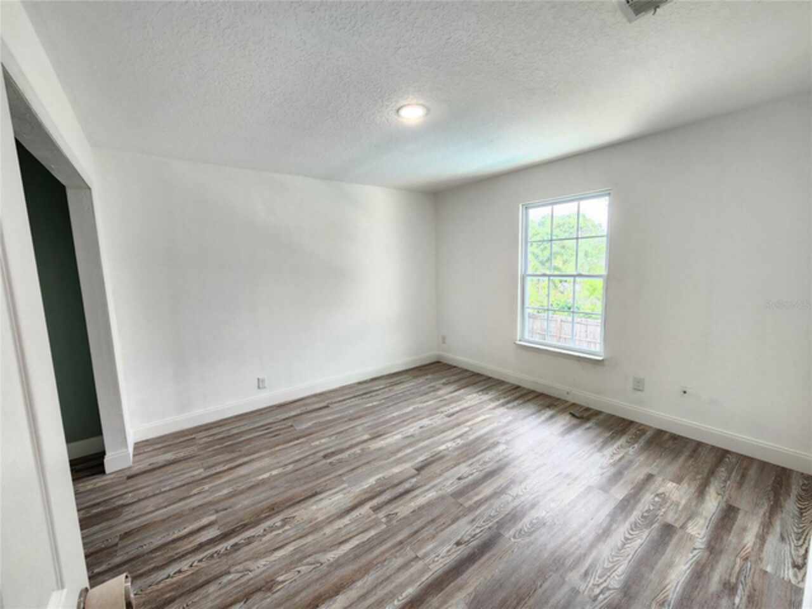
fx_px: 305
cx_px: 406
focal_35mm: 13
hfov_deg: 106.2
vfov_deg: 89.9
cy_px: 304
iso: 200
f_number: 2.2
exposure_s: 1/60
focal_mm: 2.2
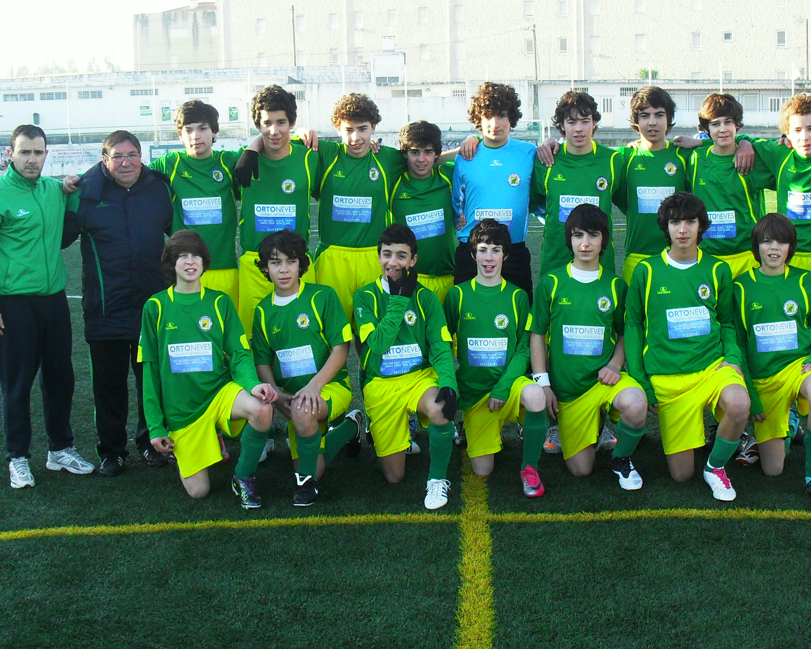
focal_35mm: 51
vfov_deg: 29.6
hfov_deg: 36.5
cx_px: 483
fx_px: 1224
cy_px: 274
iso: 100
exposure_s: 1/250
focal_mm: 6.3
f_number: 3.2
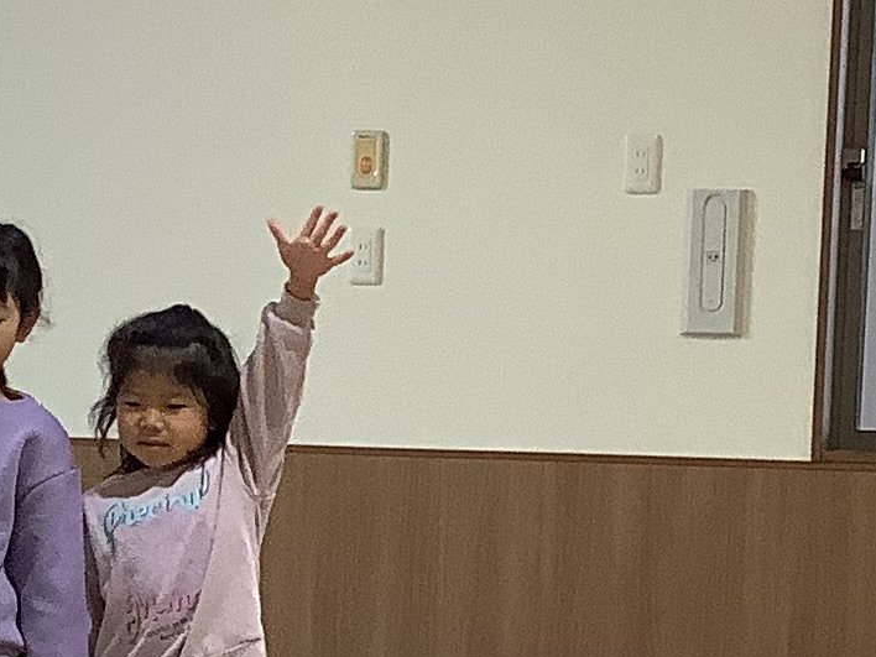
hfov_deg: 13.7
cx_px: 93
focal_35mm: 143
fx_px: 3619
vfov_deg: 10.3
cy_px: 683
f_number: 2.4
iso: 80
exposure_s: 1/120
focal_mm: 3.3
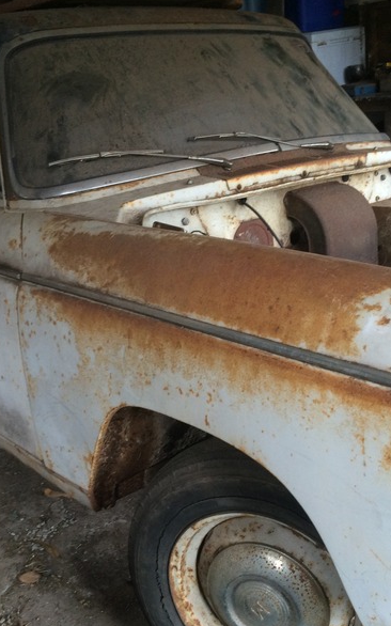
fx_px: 716
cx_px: 210
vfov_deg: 47.2
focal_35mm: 42
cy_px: 317
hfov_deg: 30.5
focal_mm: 4.15
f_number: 2.2
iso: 125
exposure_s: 1/33
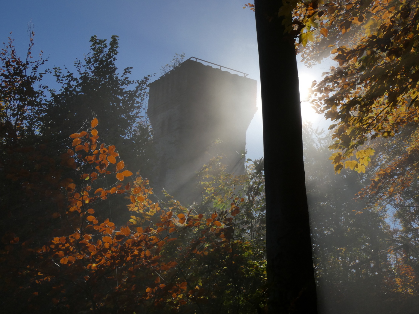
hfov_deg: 38.2
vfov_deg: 29.1
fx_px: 605
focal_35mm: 50
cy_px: 157
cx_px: 210
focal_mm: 9
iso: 80
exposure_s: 1/1000
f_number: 7.1
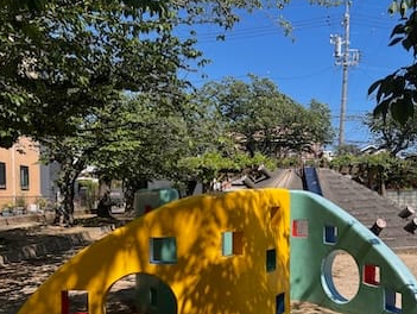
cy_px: 212
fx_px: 446
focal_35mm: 37
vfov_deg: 38.2
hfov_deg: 49.5
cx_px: 266
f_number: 1.5
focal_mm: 5.7
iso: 50
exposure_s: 1/2841
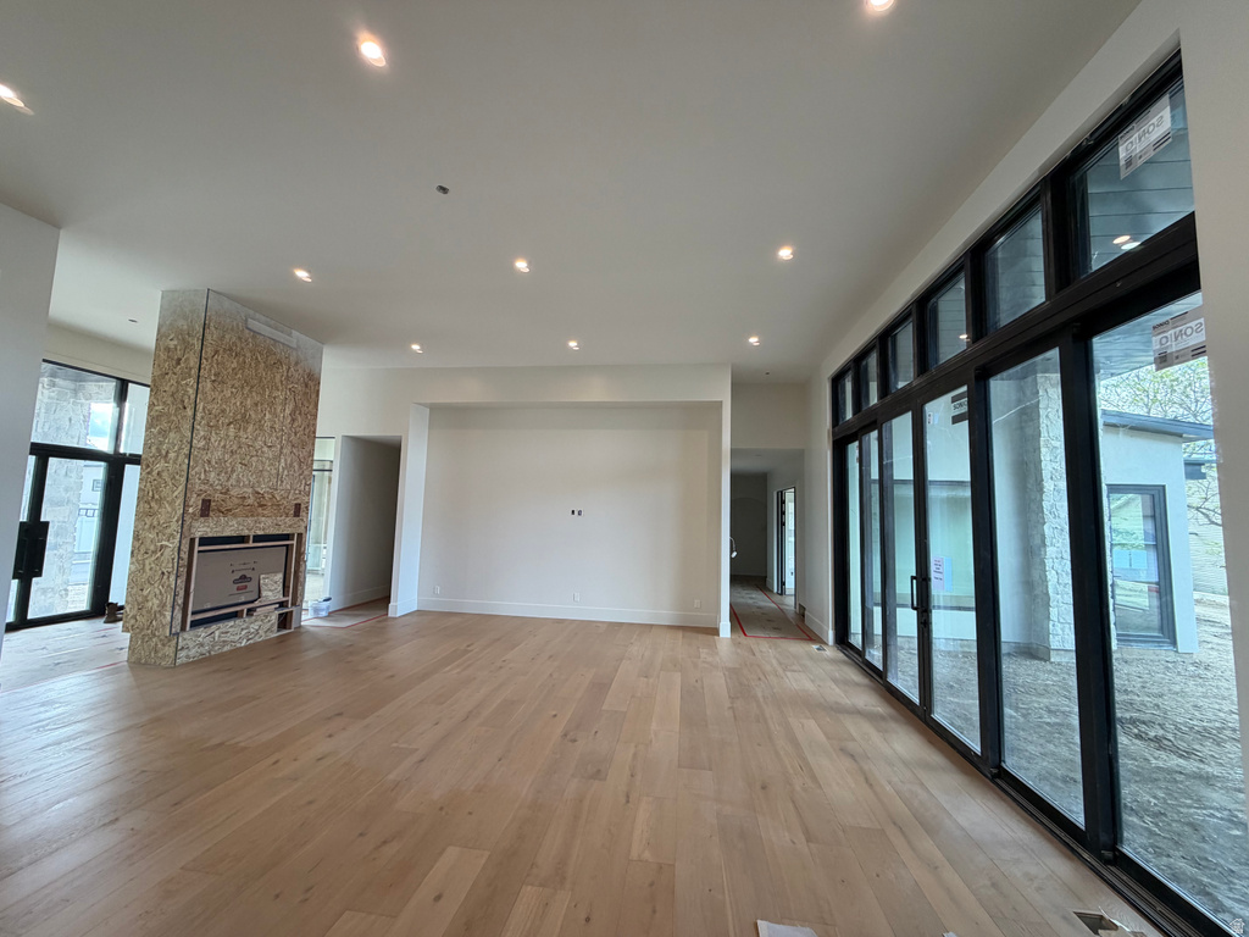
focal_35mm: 14
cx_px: 624
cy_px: 468
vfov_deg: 85.7
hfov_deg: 102.1
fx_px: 505
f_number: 2.2
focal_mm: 2.22
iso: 160
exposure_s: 1/121
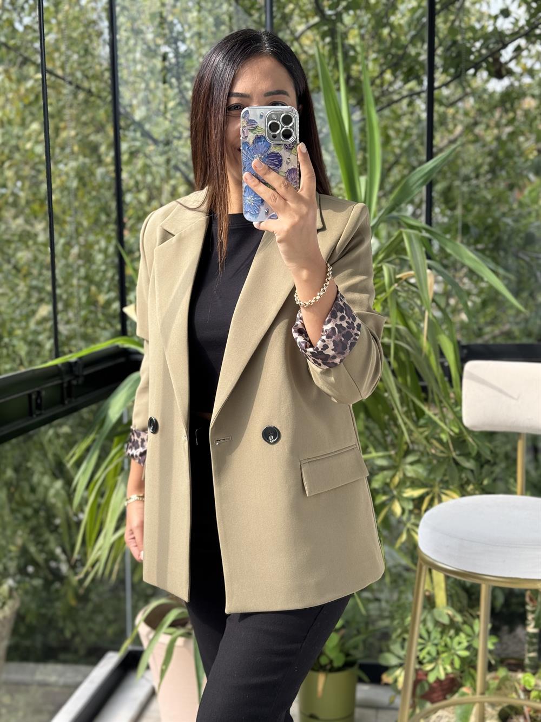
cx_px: 270
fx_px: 1000
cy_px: 361
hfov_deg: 30.3
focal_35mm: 48
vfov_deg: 39.7
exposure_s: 1/237
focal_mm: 6.76
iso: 64
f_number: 1.78
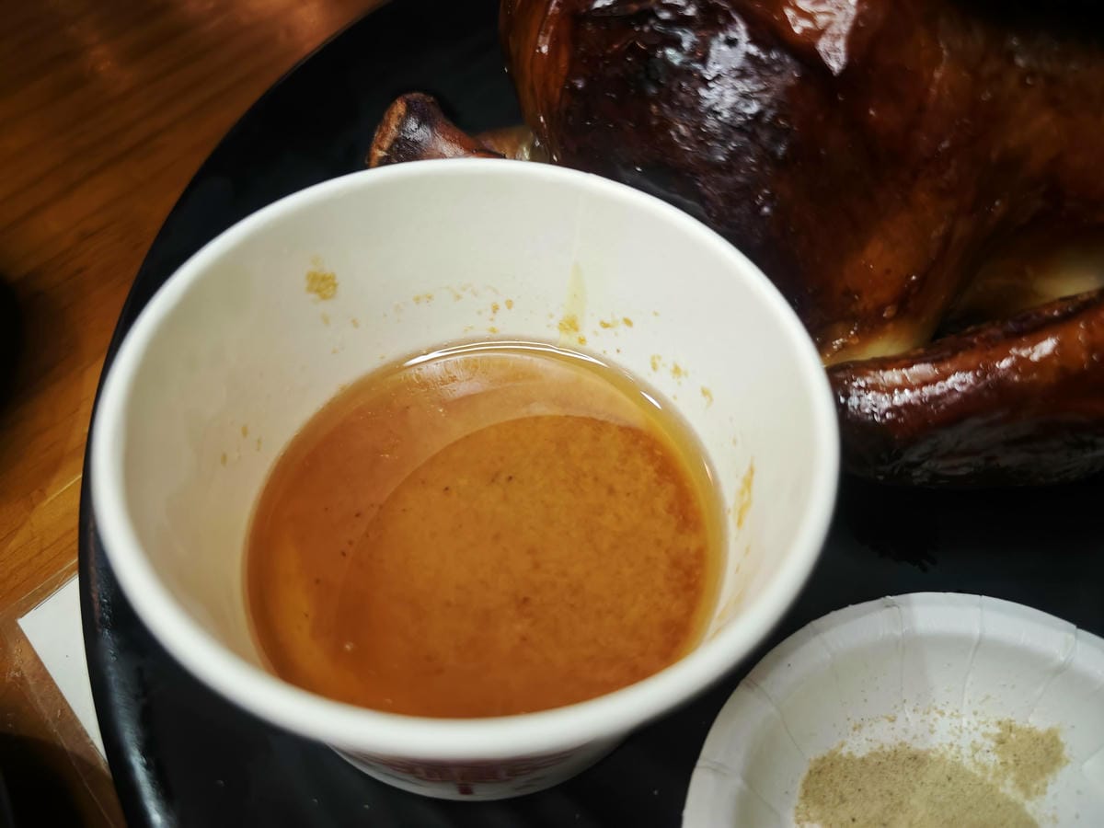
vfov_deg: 58.9
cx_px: 552
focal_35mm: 23
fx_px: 734
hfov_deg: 73.9
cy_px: 414
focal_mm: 8.72
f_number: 2
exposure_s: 1/400
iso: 3200
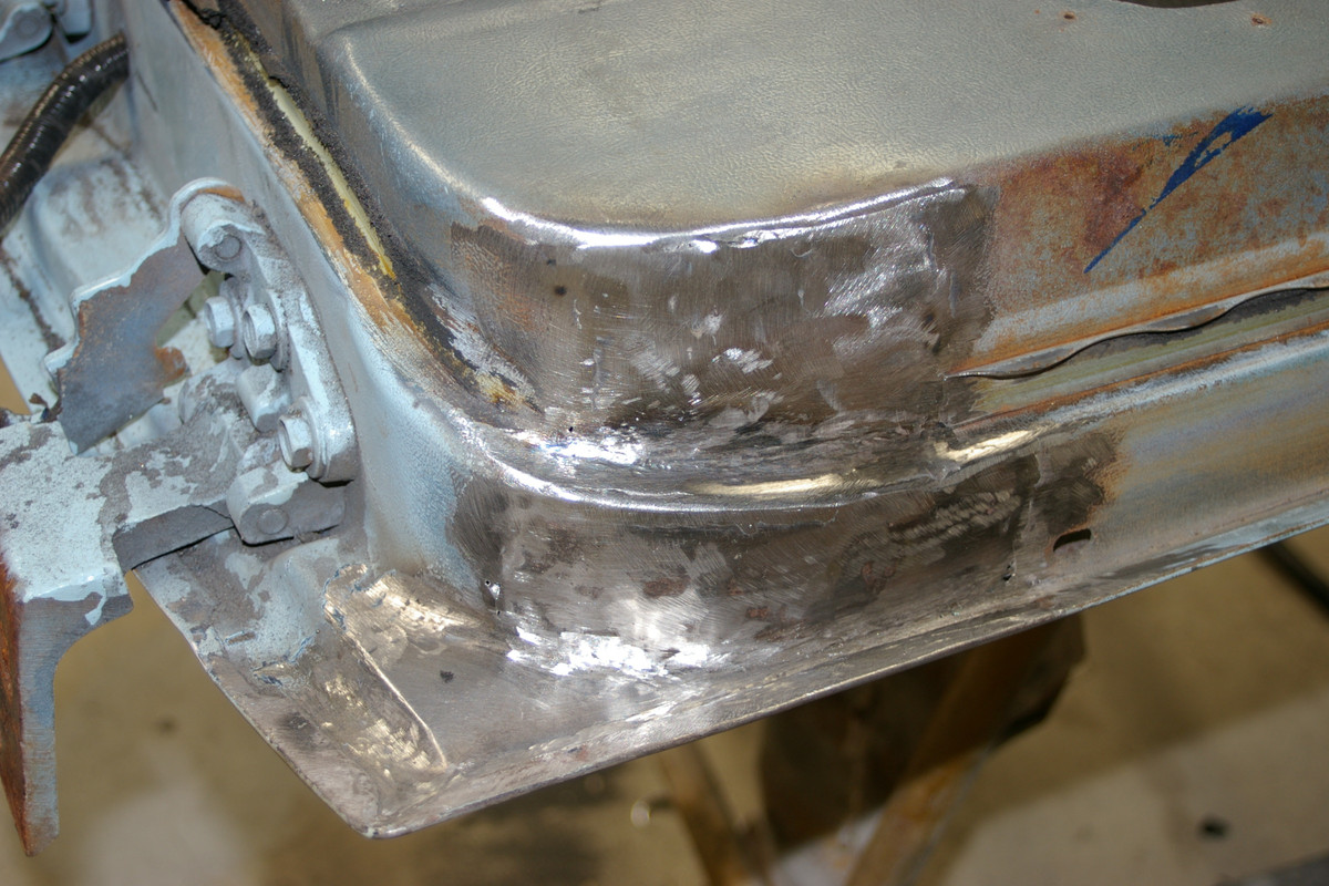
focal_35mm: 58
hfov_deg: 34.2
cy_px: 443
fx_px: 2159
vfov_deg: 23.2
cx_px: 664
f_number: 4.5
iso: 200
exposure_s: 1/60
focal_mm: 39
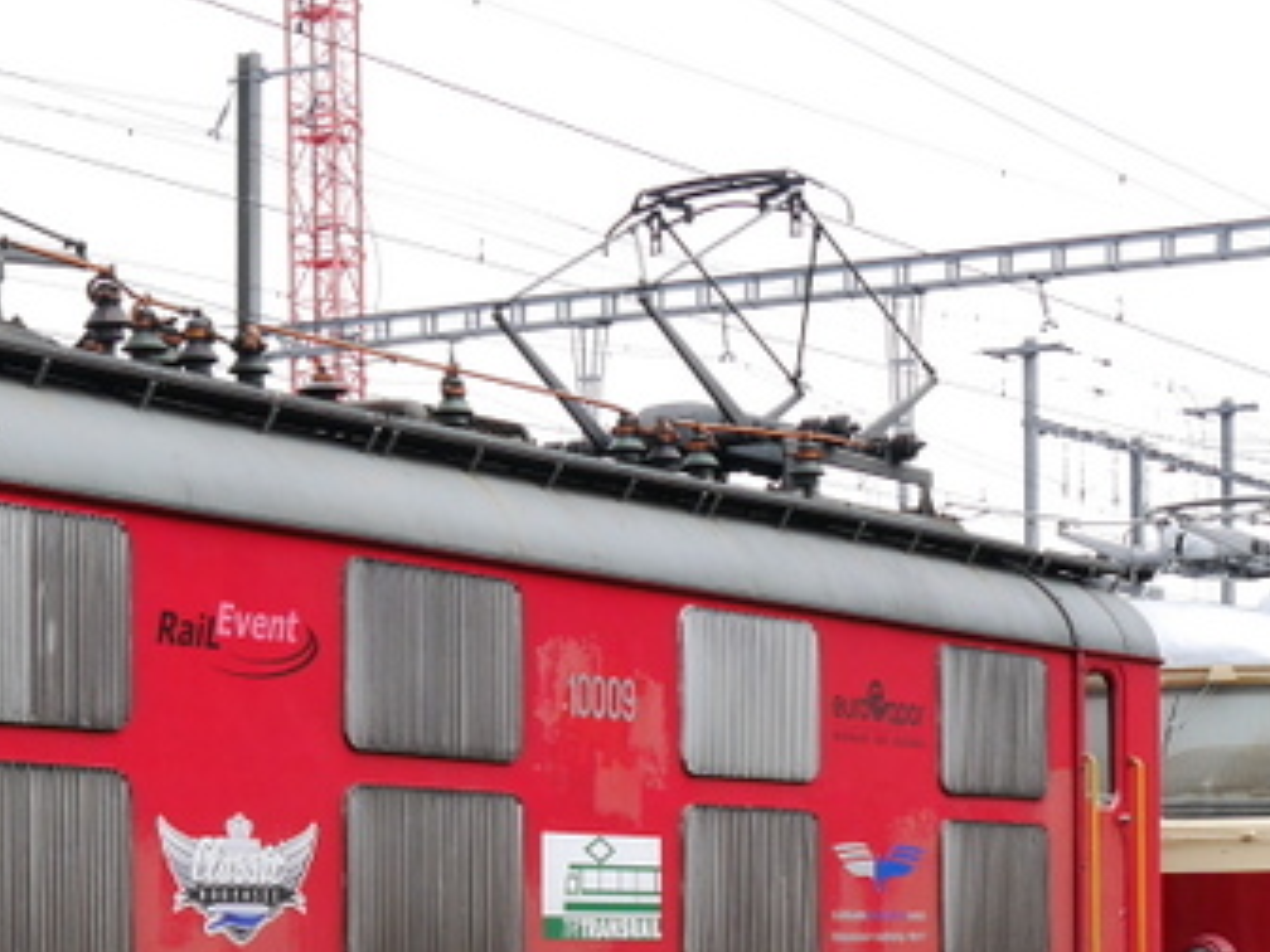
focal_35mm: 107
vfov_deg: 13.7
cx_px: 208
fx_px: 3926
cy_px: 899
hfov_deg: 18.2
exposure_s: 1/250
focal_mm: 18
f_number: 6.3
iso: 160
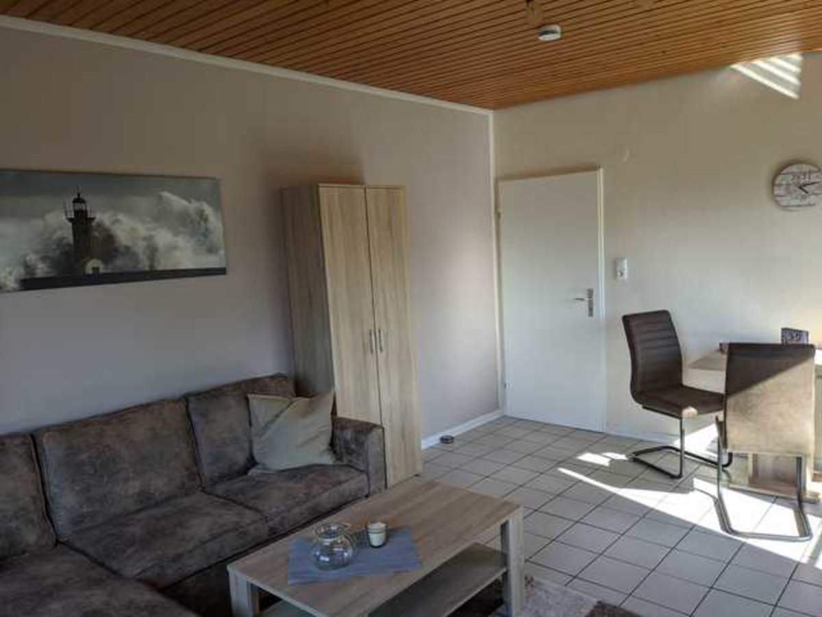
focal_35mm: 27
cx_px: 411
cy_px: 308
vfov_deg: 51.4
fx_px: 641
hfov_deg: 65.3
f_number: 1.73
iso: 46
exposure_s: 1/290
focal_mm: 4.38
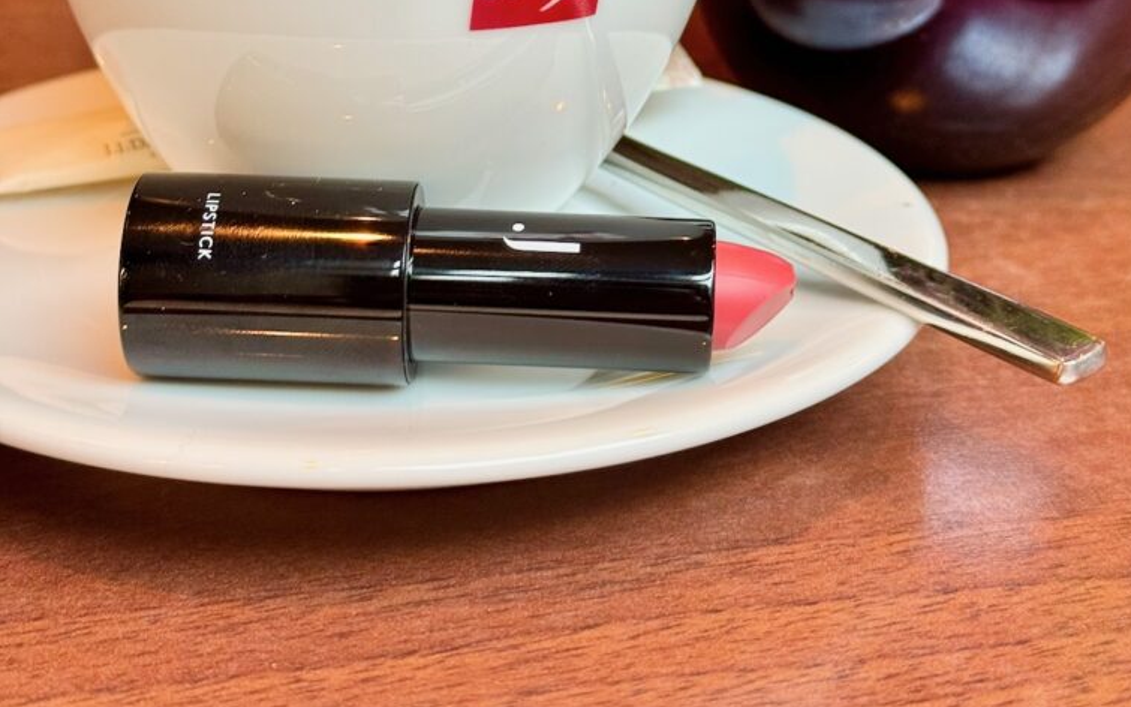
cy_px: 90
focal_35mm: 69
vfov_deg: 18.6
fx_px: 2127
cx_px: 574
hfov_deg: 29.8
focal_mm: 6.76
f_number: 1.78
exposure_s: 1/50
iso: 100
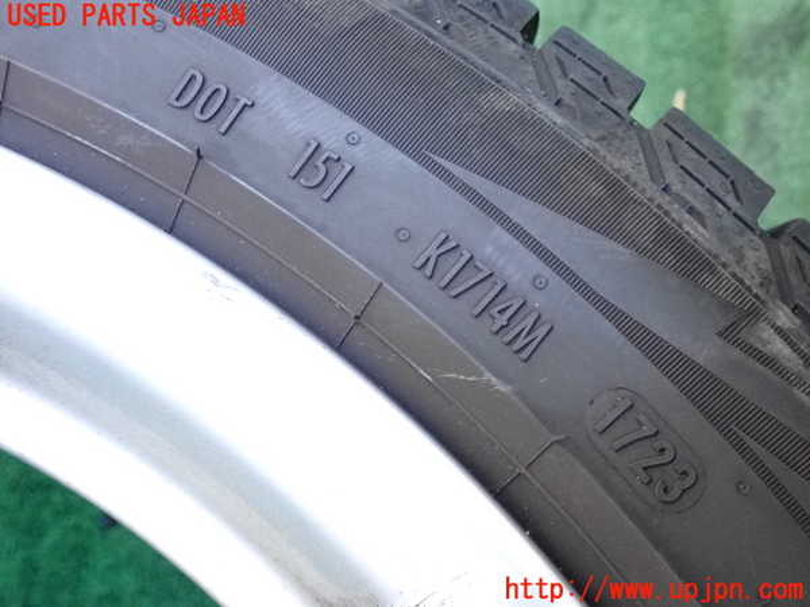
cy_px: 304
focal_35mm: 44
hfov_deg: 42.9
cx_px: 405
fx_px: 1030
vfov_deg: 32.9
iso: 1600
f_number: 2.9
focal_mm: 7.84
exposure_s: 1/125
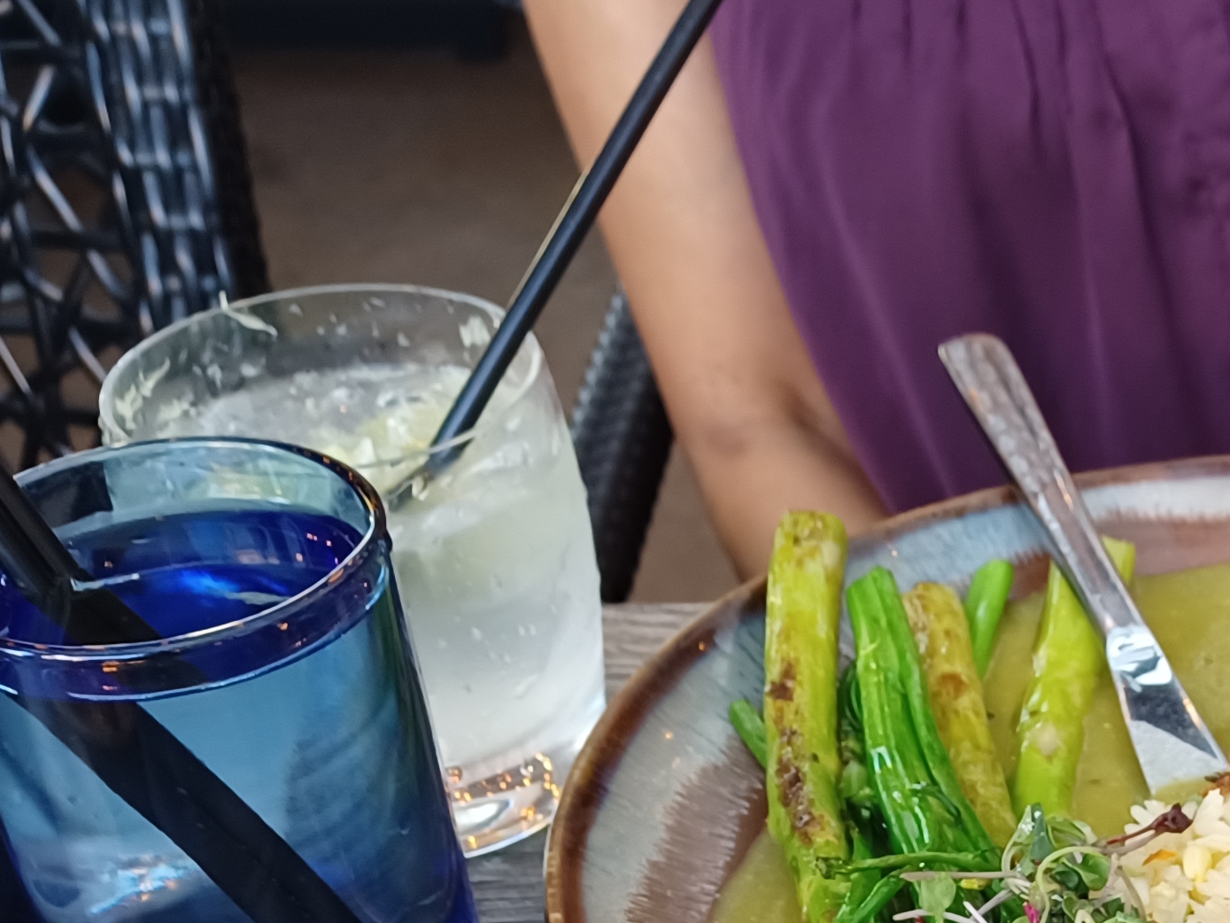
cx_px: 1249
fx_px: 2559
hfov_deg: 25.6
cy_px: 1084
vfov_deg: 19.4
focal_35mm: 72
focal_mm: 4.6
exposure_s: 1/30
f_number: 1.8
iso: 320
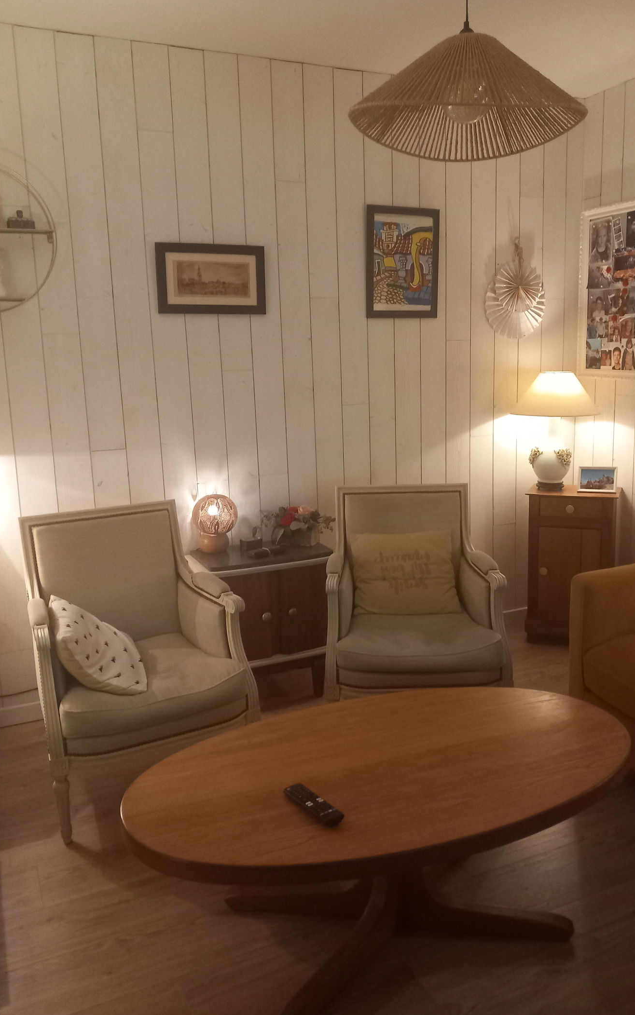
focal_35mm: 29
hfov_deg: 43.1
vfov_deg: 64.6
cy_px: 506
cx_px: 340
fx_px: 803
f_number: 1.8
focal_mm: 4
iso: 400
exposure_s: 1/25
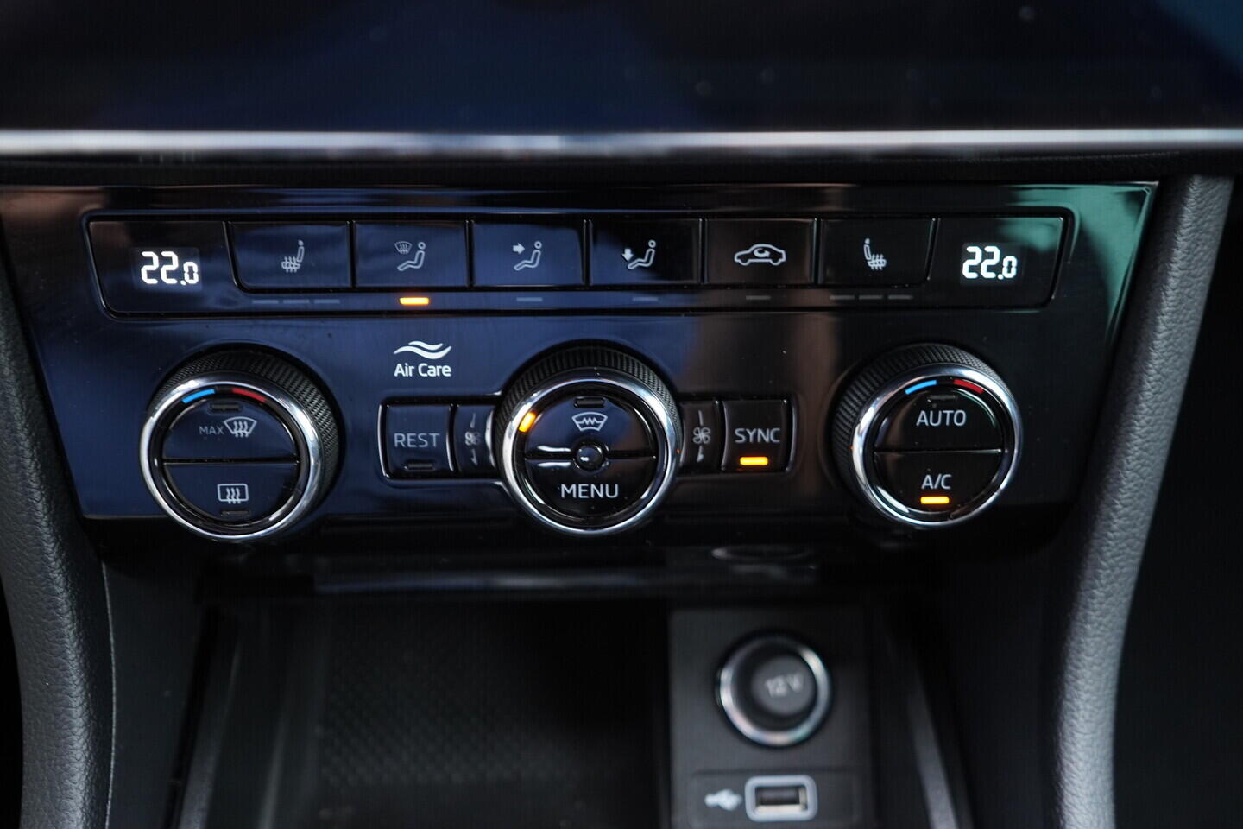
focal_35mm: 36
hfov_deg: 53.1
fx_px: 1243
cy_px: 414
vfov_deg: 36.9
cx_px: 622
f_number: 2.8
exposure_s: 1/40
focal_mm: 24
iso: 1000
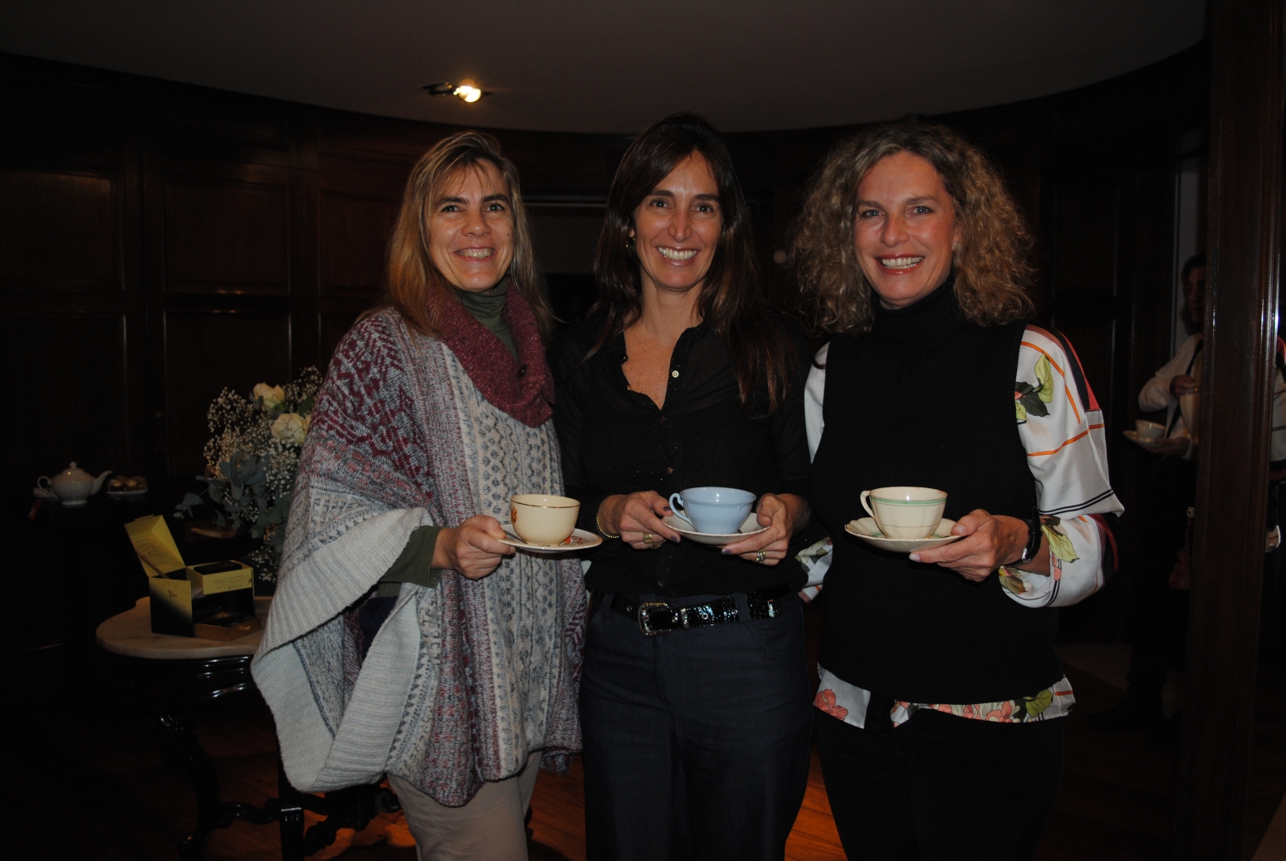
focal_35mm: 30
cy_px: 430
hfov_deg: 61.9
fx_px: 1073
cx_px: 643
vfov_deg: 43.7
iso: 200
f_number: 3.5
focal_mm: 20
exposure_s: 1/60
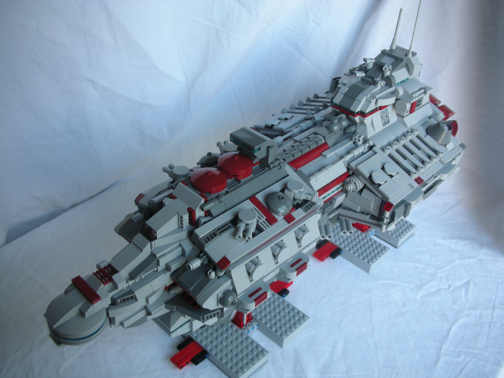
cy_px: 189
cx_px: 252
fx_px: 510
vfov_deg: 40.7
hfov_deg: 52.6
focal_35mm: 35
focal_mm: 5.8
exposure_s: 1/31.3
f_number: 2.8
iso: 61
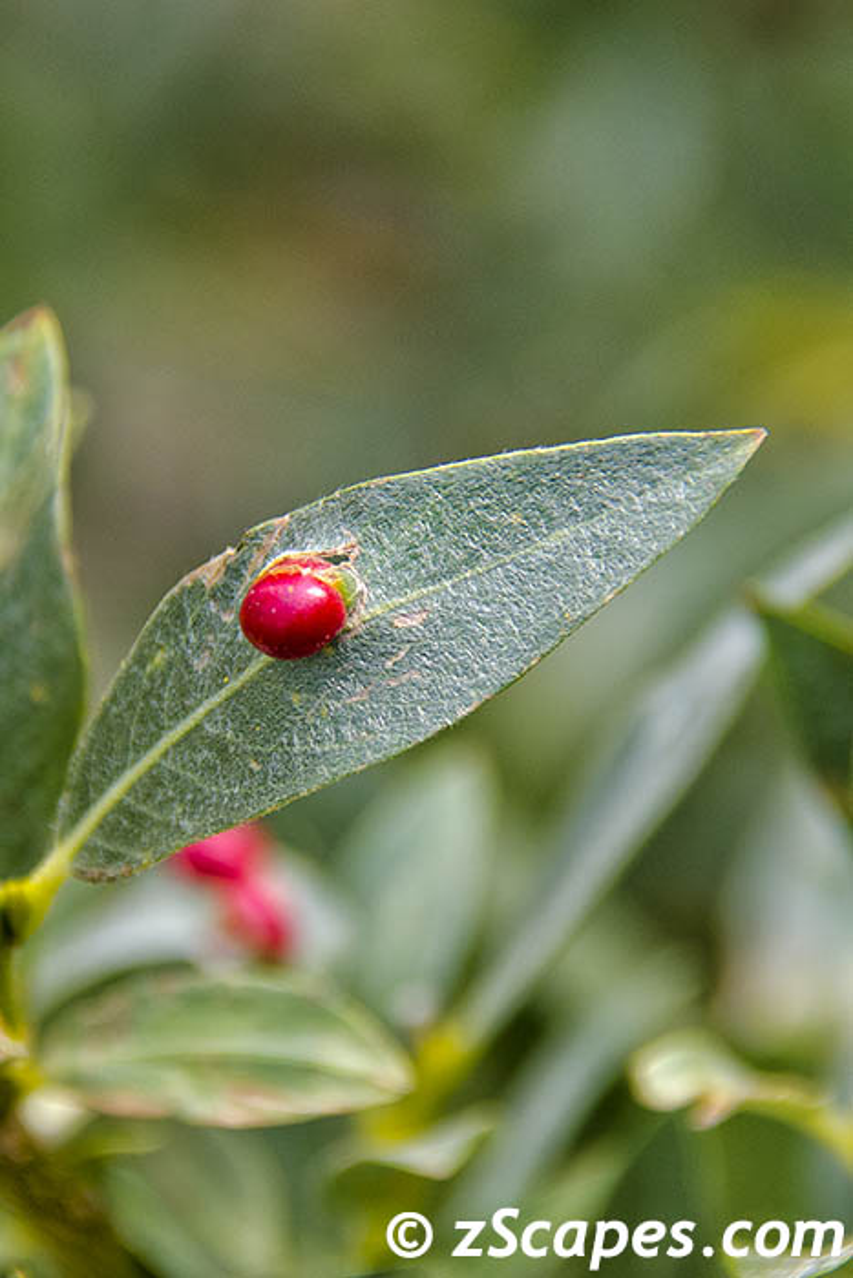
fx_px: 14386
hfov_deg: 3.4
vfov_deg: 5.1
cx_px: 426
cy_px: 639
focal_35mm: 405
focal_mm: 270
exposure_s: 1/200
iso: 200
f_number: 7.1
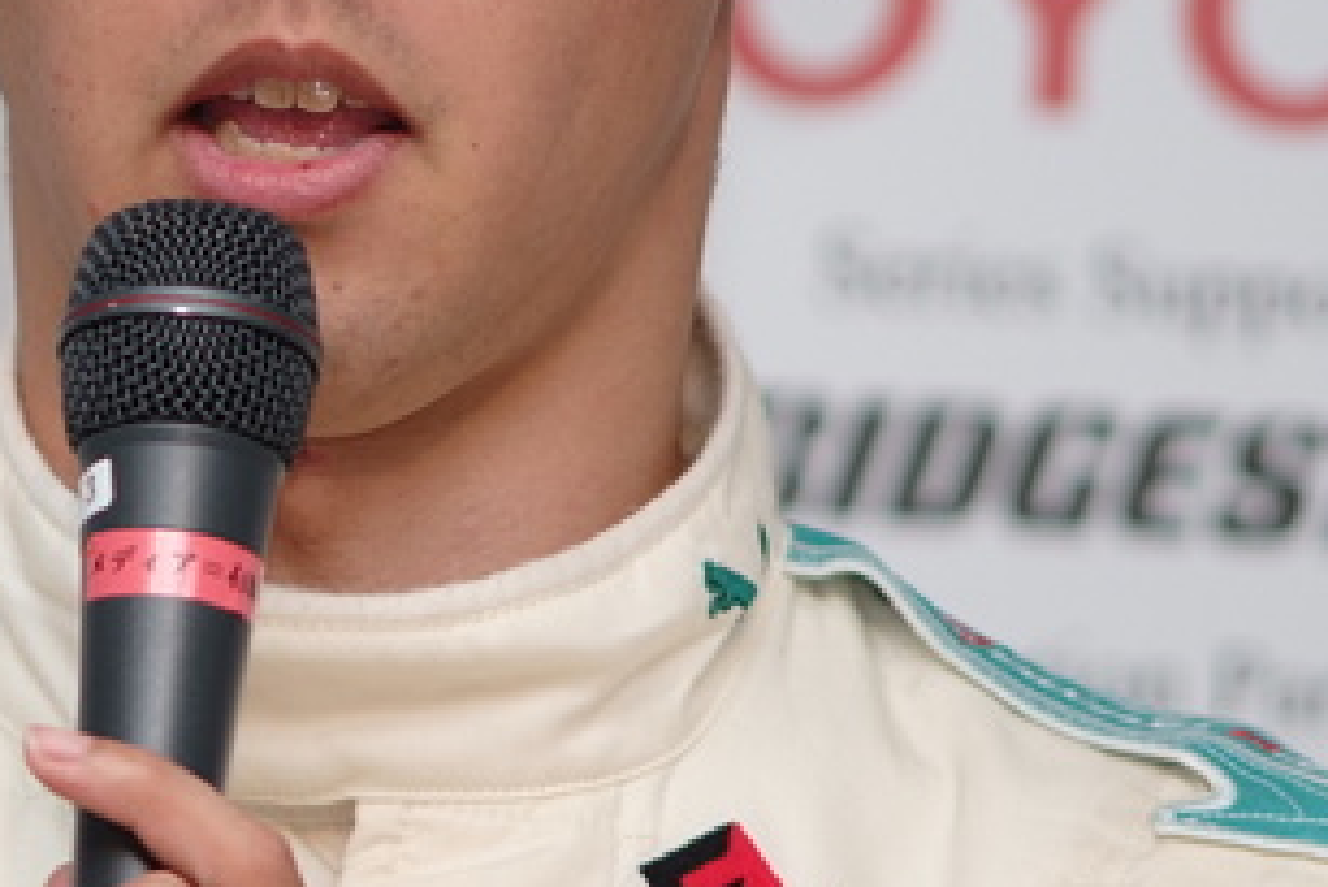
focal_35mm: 633
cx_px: -17
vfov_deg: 2.2
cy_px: -30
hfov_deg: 3.3
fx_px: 23361
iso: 200
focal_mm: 180
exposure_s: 1/250
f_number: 2.8
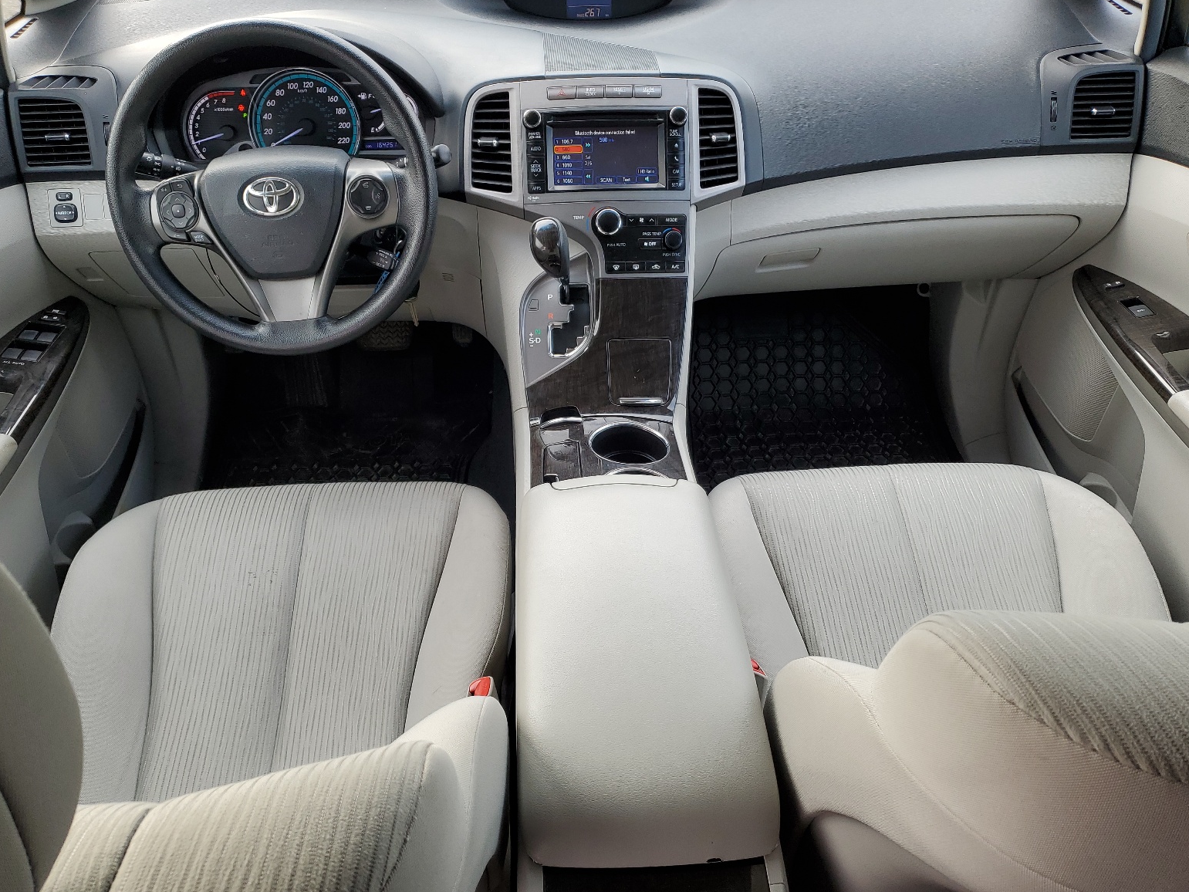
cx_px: 579
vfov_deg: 51.4
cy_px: 441
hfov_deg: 65.3
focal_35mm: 27
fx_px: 927
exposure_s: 1/217
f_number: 1.5
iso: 50
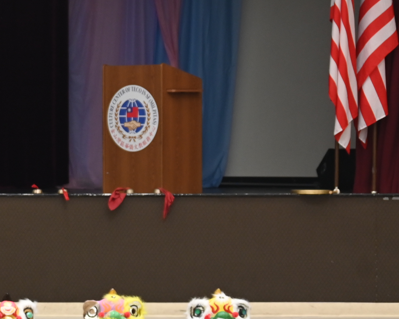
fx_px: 2184
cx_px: -295
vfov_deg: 8.4
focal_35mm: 185
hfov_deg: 9.9
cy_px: 198
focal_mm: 55
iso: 900
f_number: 5.6
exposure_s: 1/125
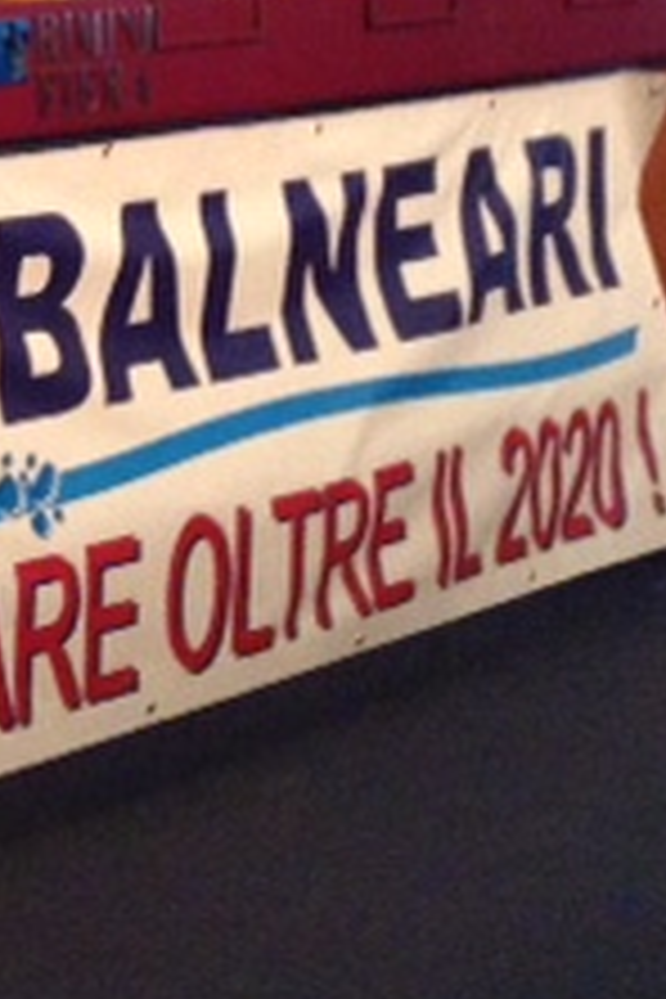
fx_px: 2747
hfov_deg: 12.3
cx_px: -657
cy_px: 225
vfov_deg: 20.4
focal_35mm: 99
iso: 250
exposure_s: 1/15
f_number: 2.4
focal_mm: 3.3
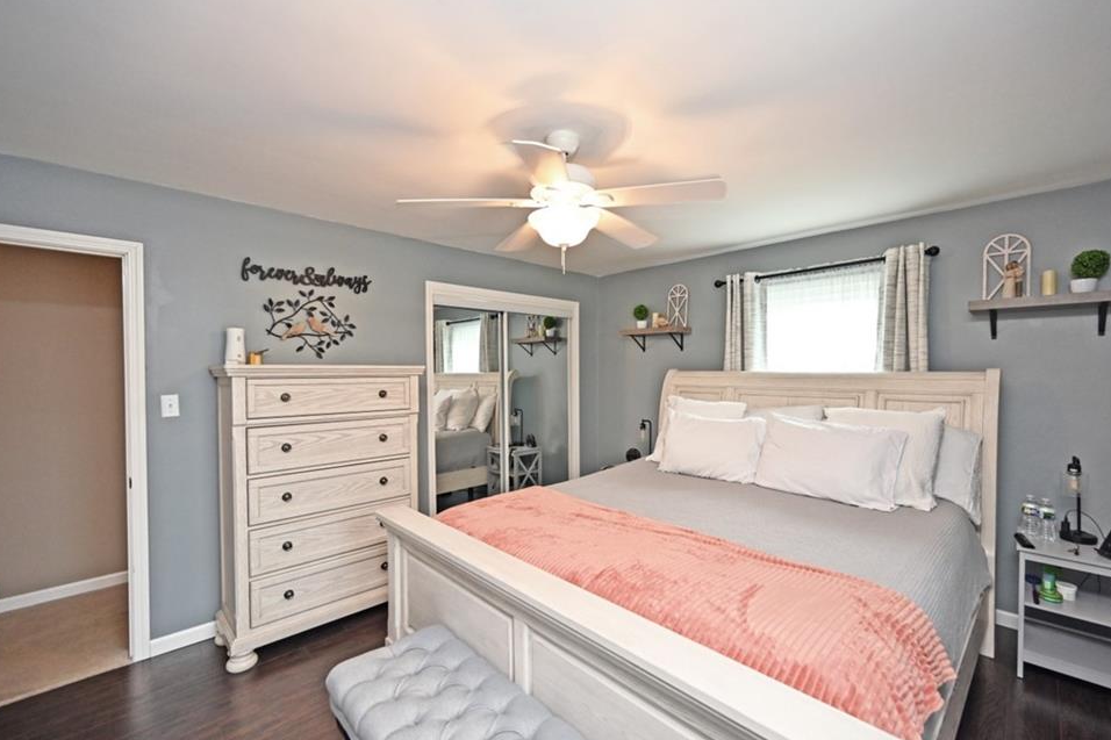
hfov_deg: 100.3
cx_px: 580
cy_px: 374
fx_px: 463
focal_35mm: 15
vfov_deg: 77.3
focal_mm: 14
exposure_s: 1/60
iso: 640
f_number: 4
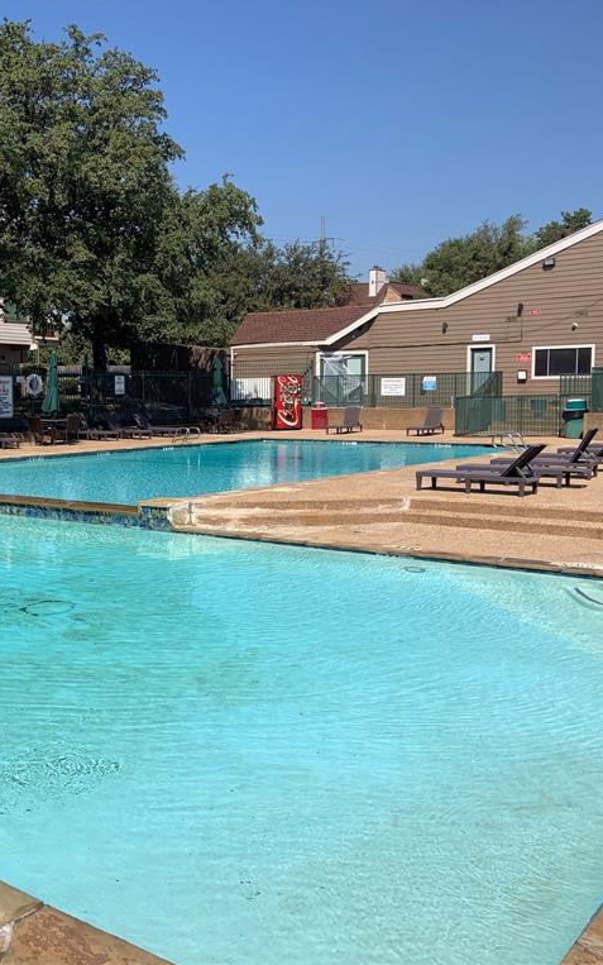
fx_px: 973
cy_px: 481
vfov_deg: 52.7
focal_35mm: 37
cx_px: 187
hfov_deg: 34.0
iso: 25
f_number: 1.8
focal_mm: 4.25
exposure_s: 1/3401
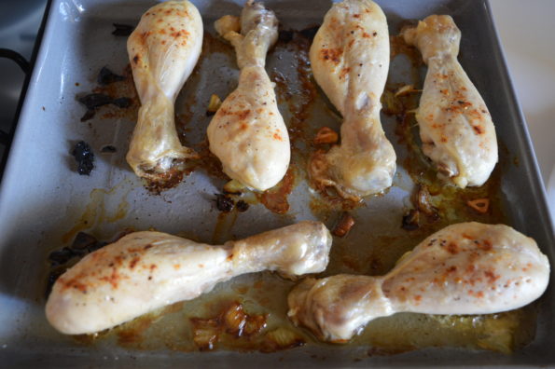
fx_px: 462
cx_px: 278
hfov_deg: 62.0
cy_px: 184
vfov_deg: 43.6
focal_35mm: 30
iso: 640
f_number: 3.8
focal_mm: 20
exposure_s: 1/15
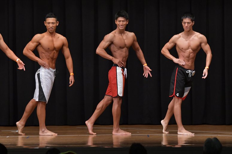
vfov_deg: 6.3
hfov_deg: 9.5
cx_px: 116
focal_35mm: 217
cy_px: 77
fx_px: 1398
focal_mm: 145
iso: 5000
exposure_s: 1/400
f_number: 5.6
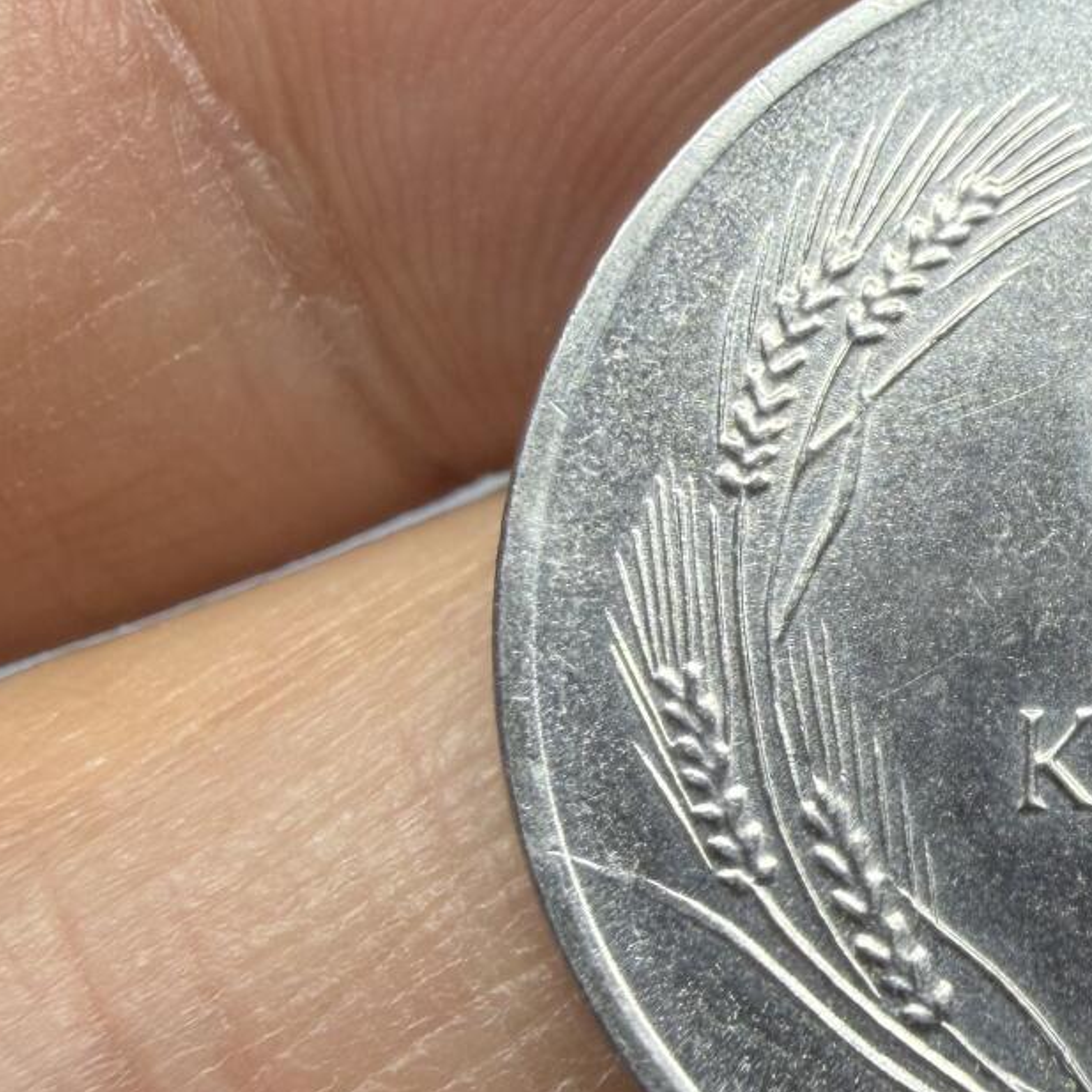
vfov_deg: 25.7
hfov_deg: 24.3
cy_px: 570
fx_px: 2391
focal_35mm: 67
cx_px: 1138
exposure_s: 1/121
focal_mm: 2.22
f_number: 2.2
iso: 40
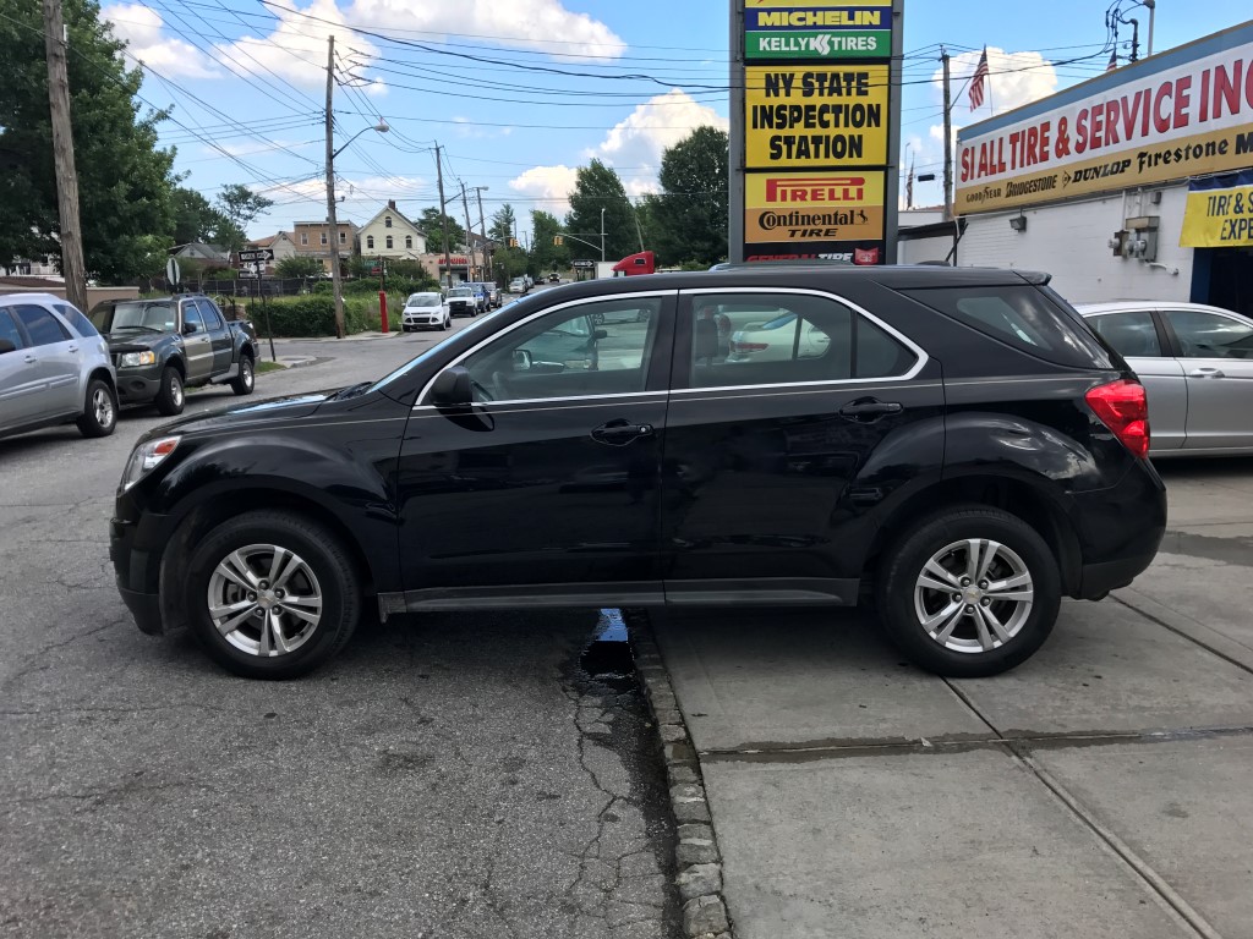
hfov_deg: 63.4
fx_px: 1014
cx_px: 626
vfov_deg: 49.7
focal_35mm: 28
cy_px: 470
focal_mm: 3.99
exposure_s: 1/939
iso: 20
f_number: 1.8
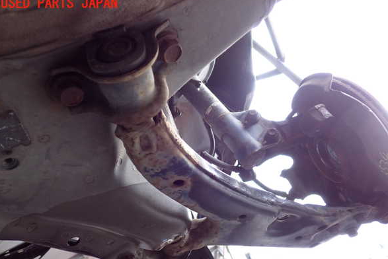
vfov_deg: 38.9
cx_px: 196
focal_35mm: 34
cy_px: 144
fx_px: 367
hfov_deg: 55.8
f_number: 2.4
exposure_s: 1/125
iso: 200
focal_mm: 5.79
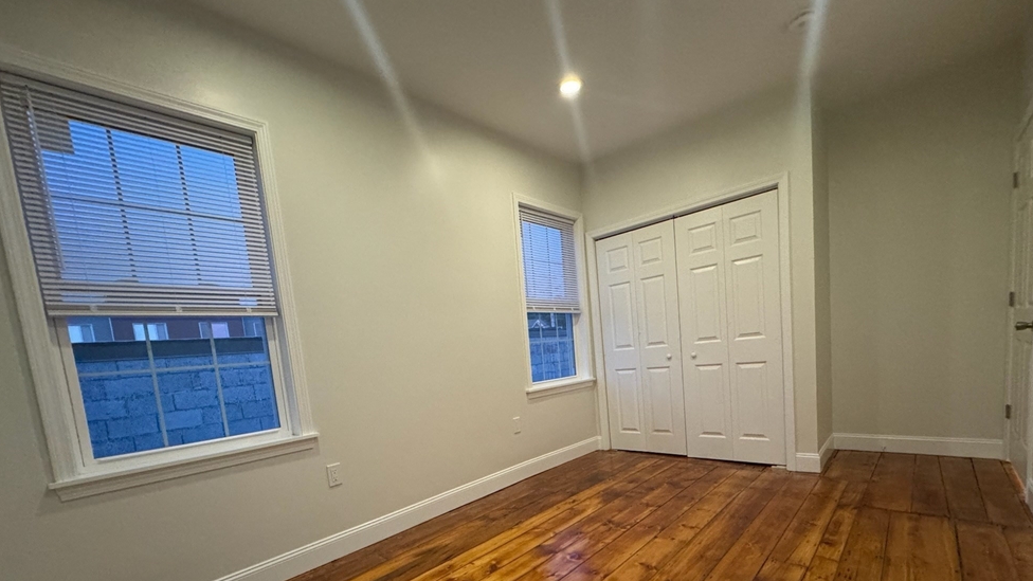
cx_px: 522
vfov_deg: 64.7
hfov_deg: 99.4
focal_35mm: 16
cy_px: 403
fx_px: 438
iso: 800
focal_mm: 2.22
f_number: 2.2
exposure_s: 1/60
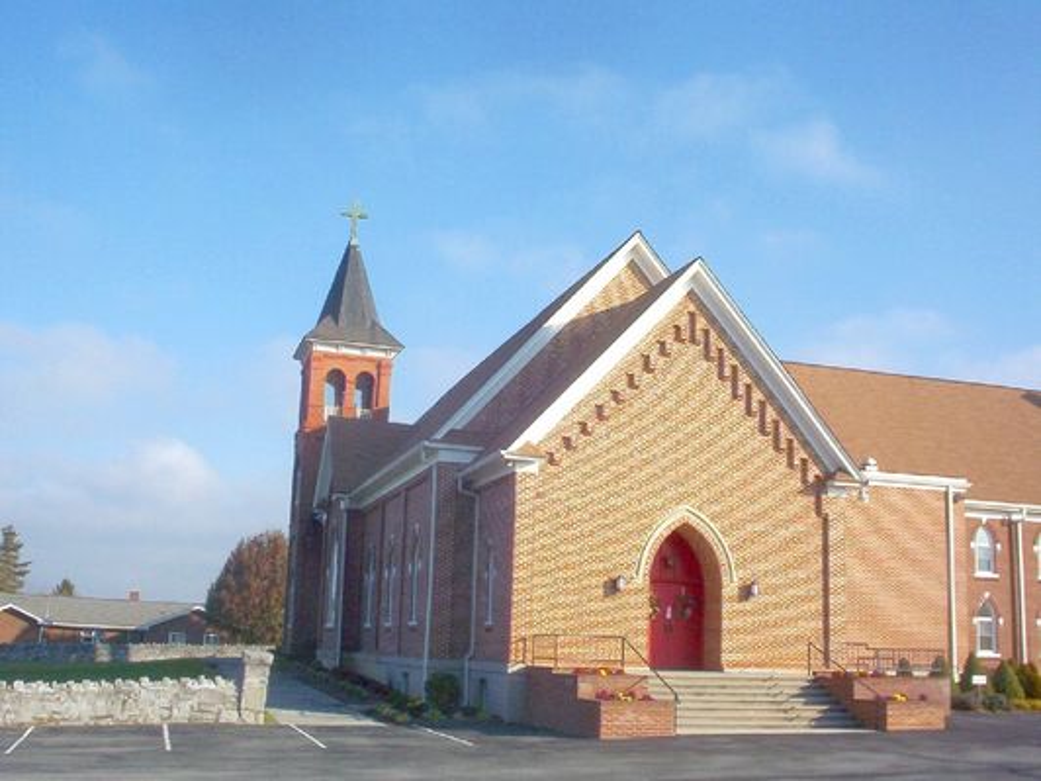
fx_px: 1173
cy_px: 390
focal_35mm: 39
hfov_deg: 47.9
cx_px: 520
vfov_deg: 36.8
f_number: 8
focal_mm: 6
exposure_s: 1/242
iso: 100
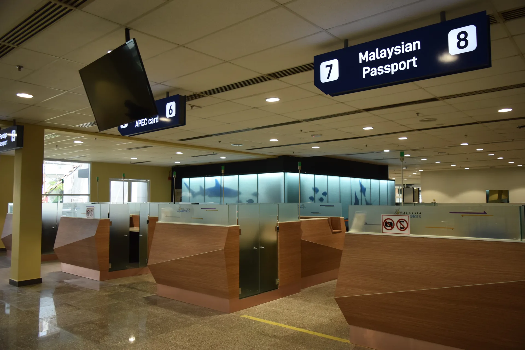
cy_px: 175
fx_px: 394
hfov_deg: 67.4
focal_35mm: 27
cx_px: 262
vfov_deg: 47.9
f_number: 3.5
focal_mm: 18
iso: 640
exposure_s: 1/200
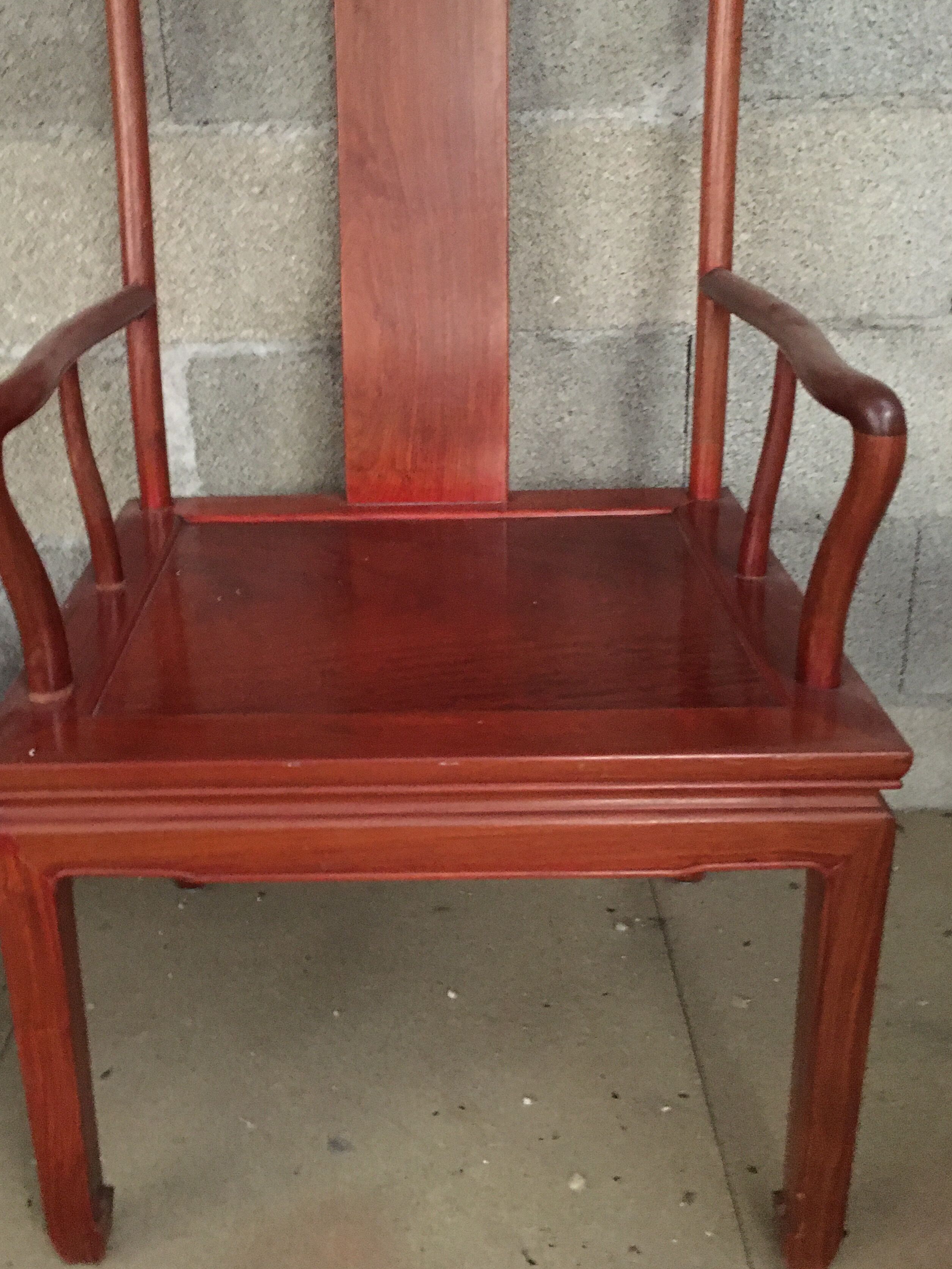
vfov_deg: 52.4
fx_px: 1283
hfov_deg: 40.6
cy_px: 531
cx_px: 398
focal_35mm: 35
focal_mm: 4.15
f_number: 2.2
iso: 500
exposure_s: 1/17
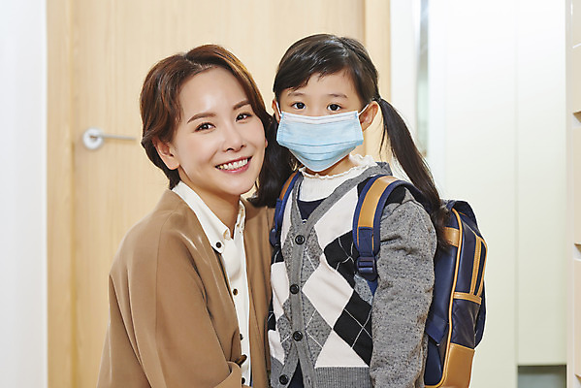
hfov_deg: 23.9
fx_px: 1372
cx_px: 290
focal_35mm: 85
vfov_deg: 16.1
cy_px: 194
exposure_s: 1/125
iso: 200
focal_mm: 85
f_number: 5.6
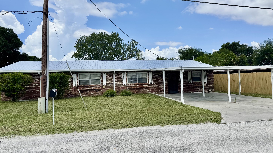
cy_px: 69
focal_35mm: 27
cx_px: 134
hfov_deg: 69.9
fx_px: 195
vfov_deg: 42.8
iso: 80
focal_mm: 6.76
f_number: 1.78
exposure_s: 1/6410
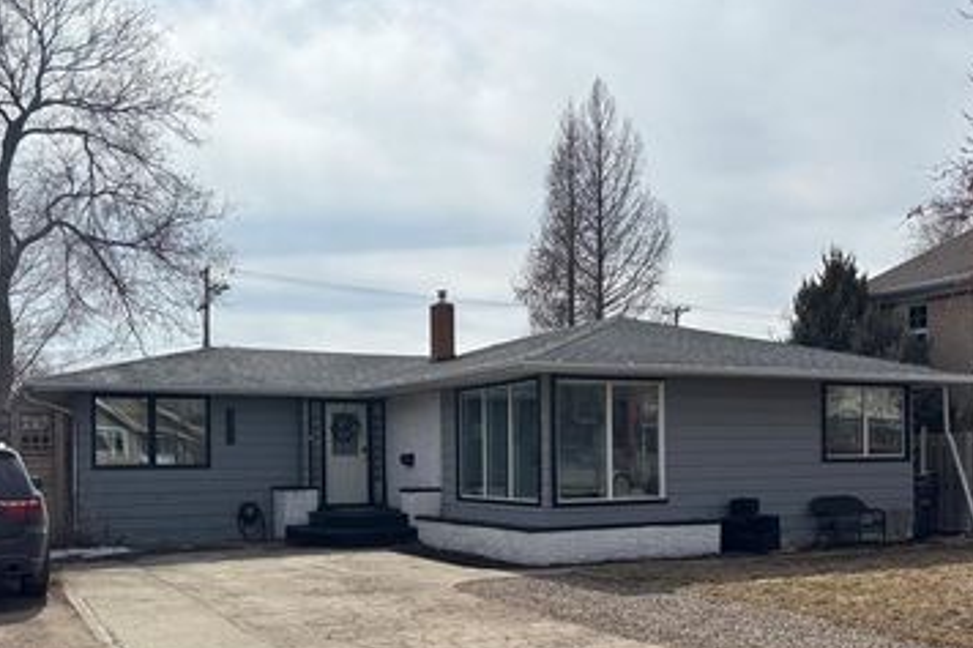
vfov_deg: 34.5
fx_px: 1027
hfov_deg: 50.6
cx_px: 533
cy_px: 455
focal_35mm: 38
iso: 50
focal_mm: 5.96
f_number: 1.6
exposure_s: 1/7194
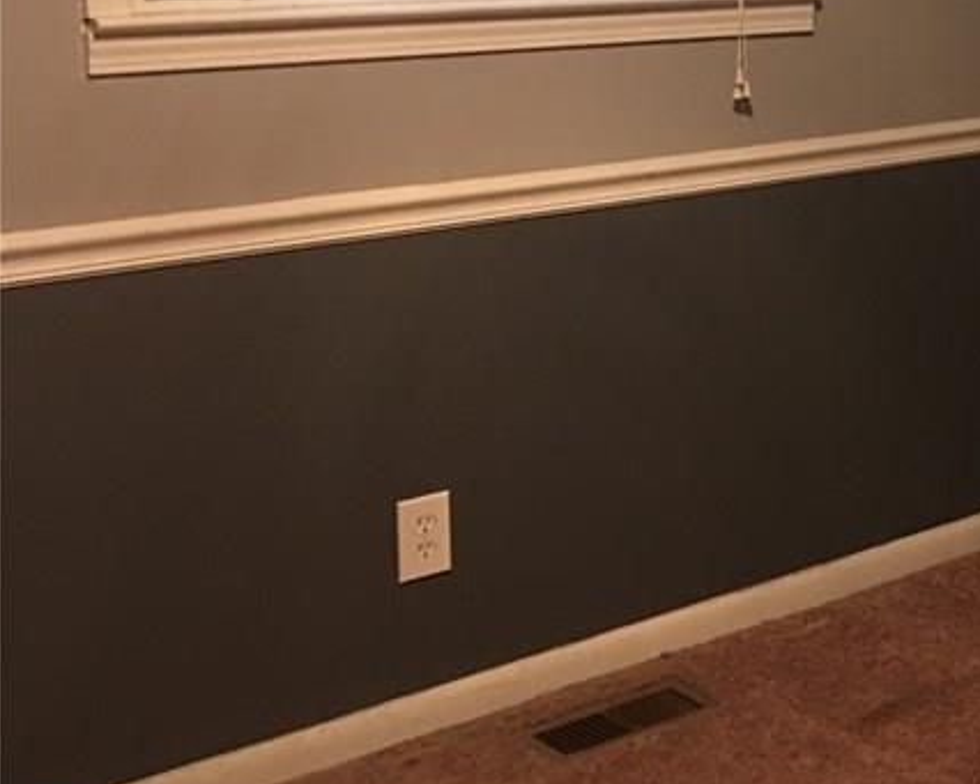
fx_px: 1973
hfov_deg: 25.1
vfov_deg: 22.2
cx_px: 1176
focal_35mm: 68
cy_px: 147
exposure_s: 1/10
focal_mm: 4.15
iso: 100
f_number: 2.2
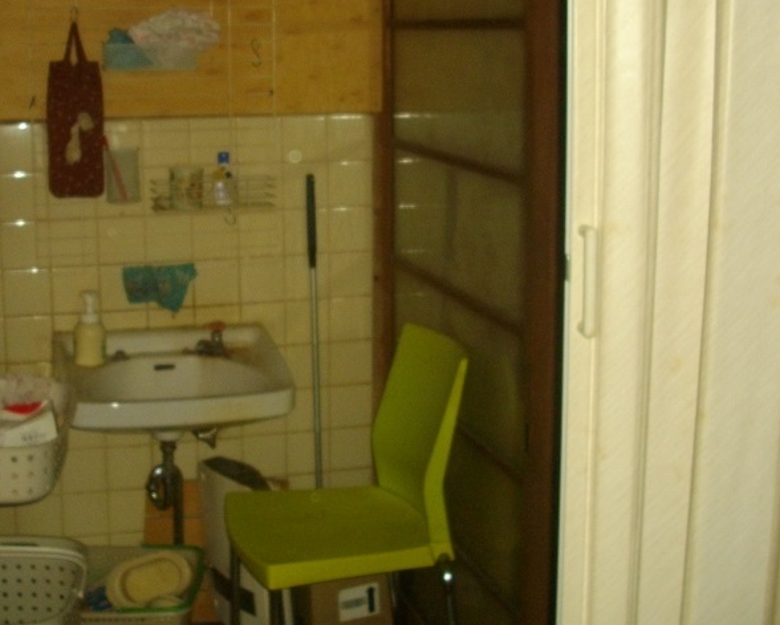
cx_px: 263
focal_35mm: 56
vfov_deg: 27.1
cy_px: 264
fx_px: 1293
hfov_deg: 33.3
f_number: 2.8
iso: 200
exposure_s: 1/50
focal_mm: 6.2
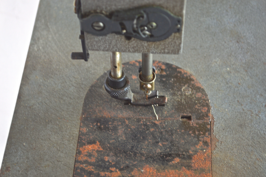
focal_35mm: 82
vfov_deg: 16.5
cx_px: 133
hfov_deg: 24.6
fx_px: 609
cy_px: 88
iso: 100
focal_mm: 55
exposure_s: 1/25
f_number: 5.6
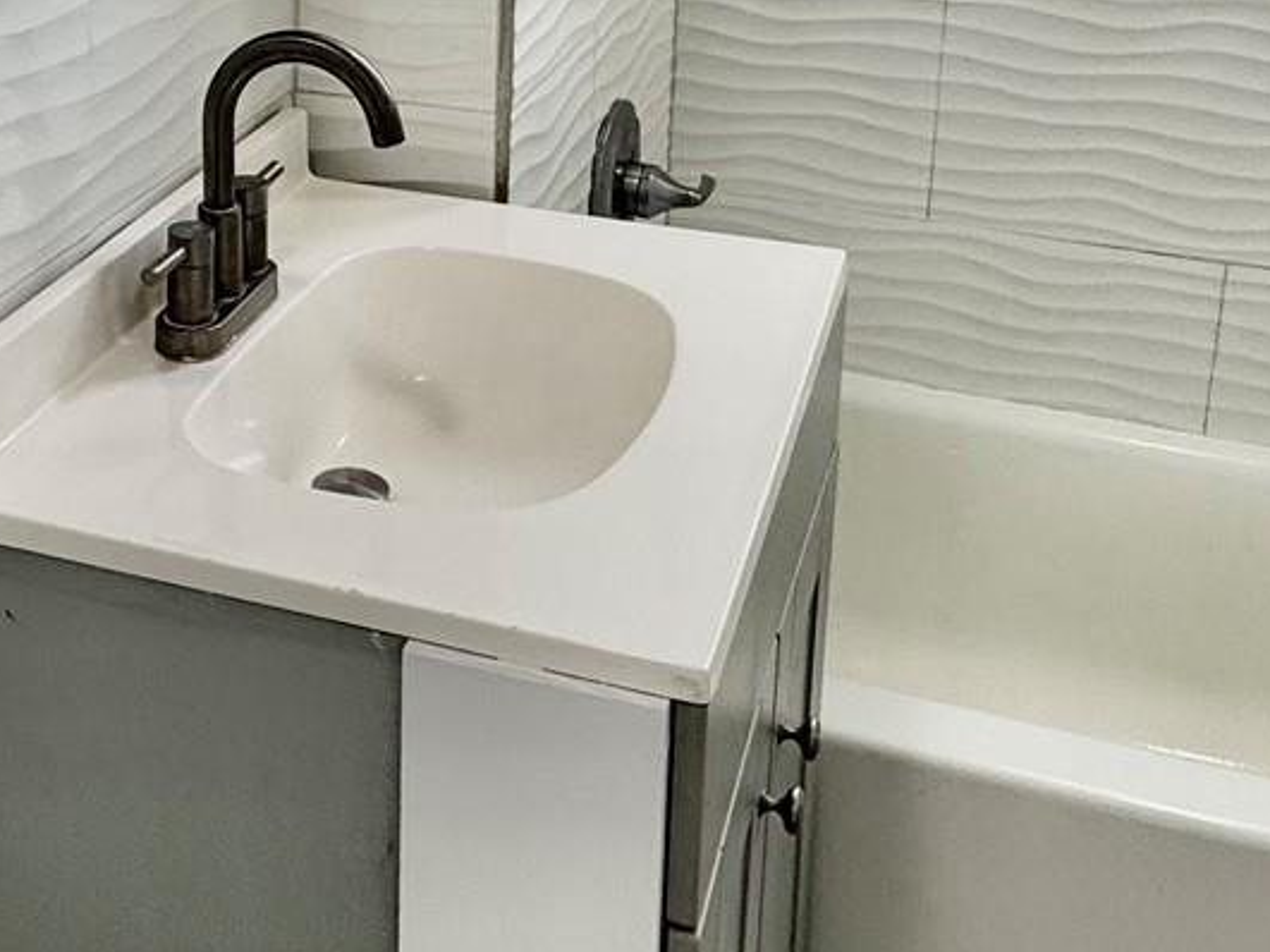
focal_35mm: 54
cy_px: -60
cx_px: 191
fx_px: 1981
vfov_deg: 25.3
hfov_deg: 34.1
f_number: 2.2
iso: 50
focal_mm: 2.22
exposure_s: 1/120
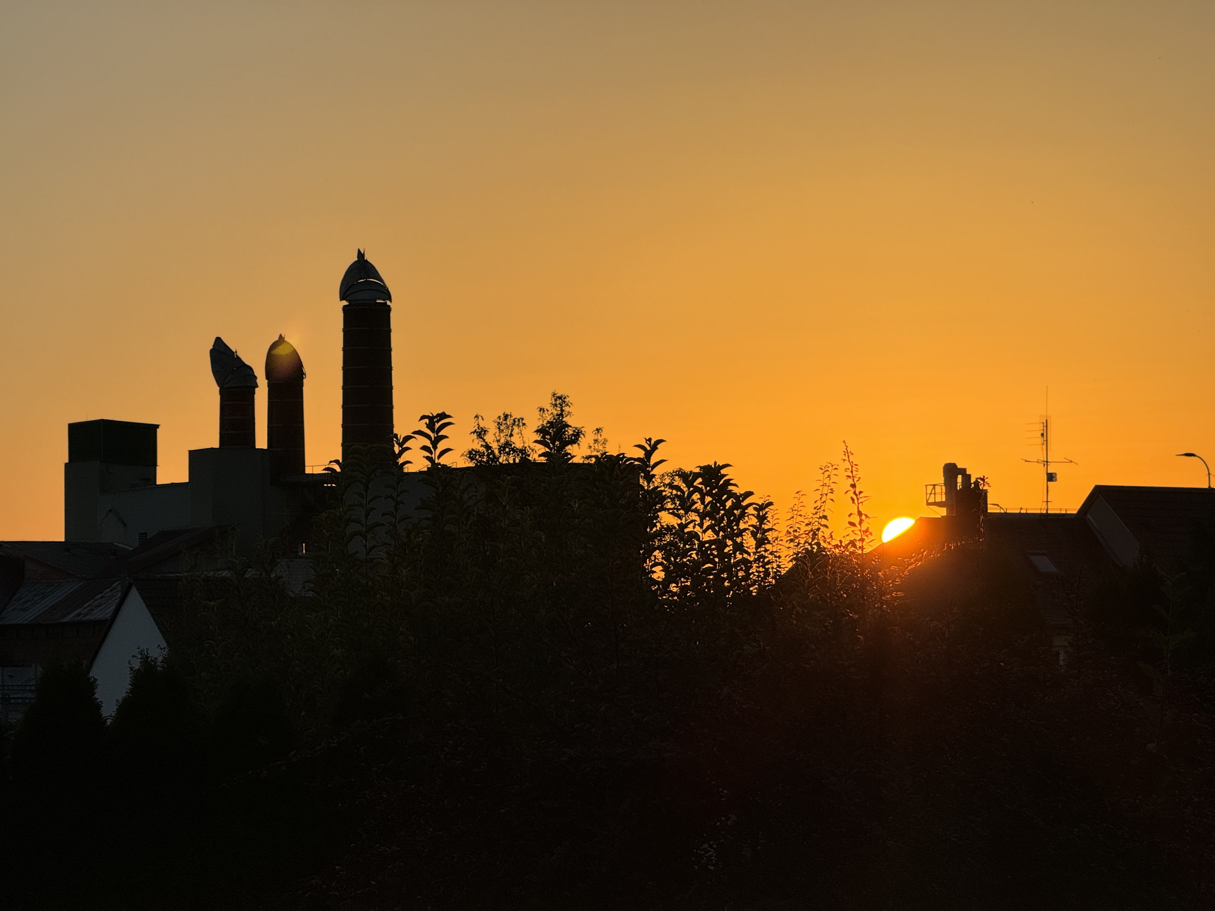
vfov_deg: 12.3
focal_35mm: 120
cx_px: 608
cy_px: 456
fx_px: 4212
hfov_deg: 16.4
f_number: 2.8
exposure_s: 1/2212
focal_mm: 15.66
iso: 50
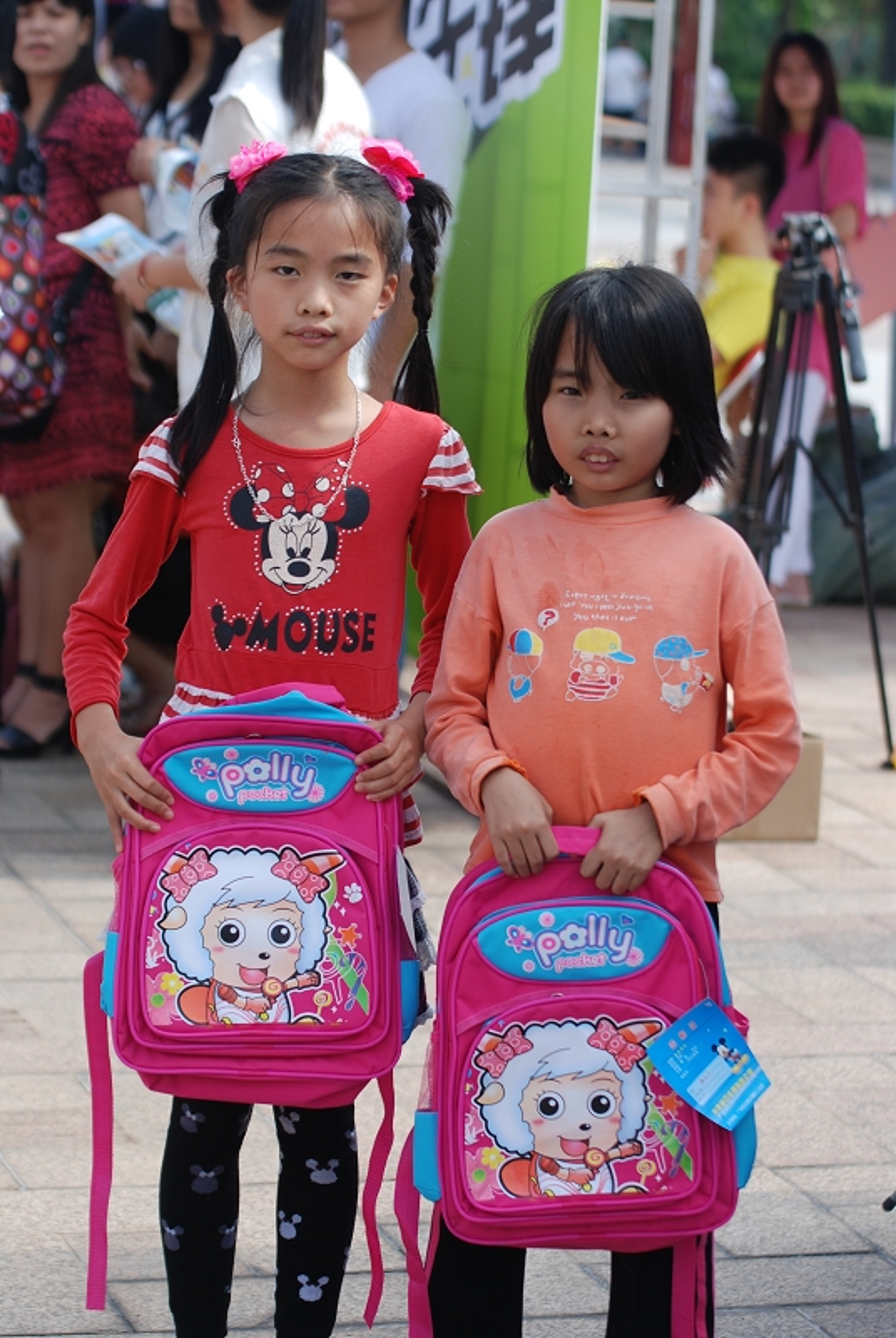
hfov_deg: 13.1
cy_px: 669
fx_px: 3906
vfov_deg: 19.4
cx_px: 448
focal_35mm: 105
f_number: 3.2
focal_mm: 70
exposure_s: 1/500
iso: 100
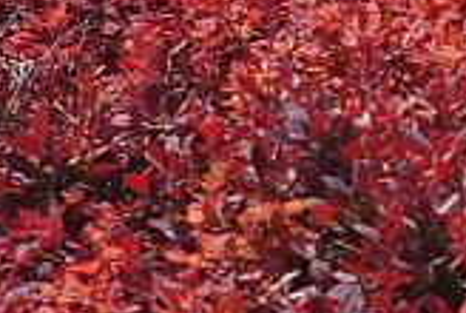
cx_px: 952
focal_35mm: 314
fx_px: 4072
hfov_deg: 6.4
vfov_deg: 4.3
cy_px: -501
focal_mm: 15.94
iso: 200
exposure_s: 1/60
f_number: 6.3
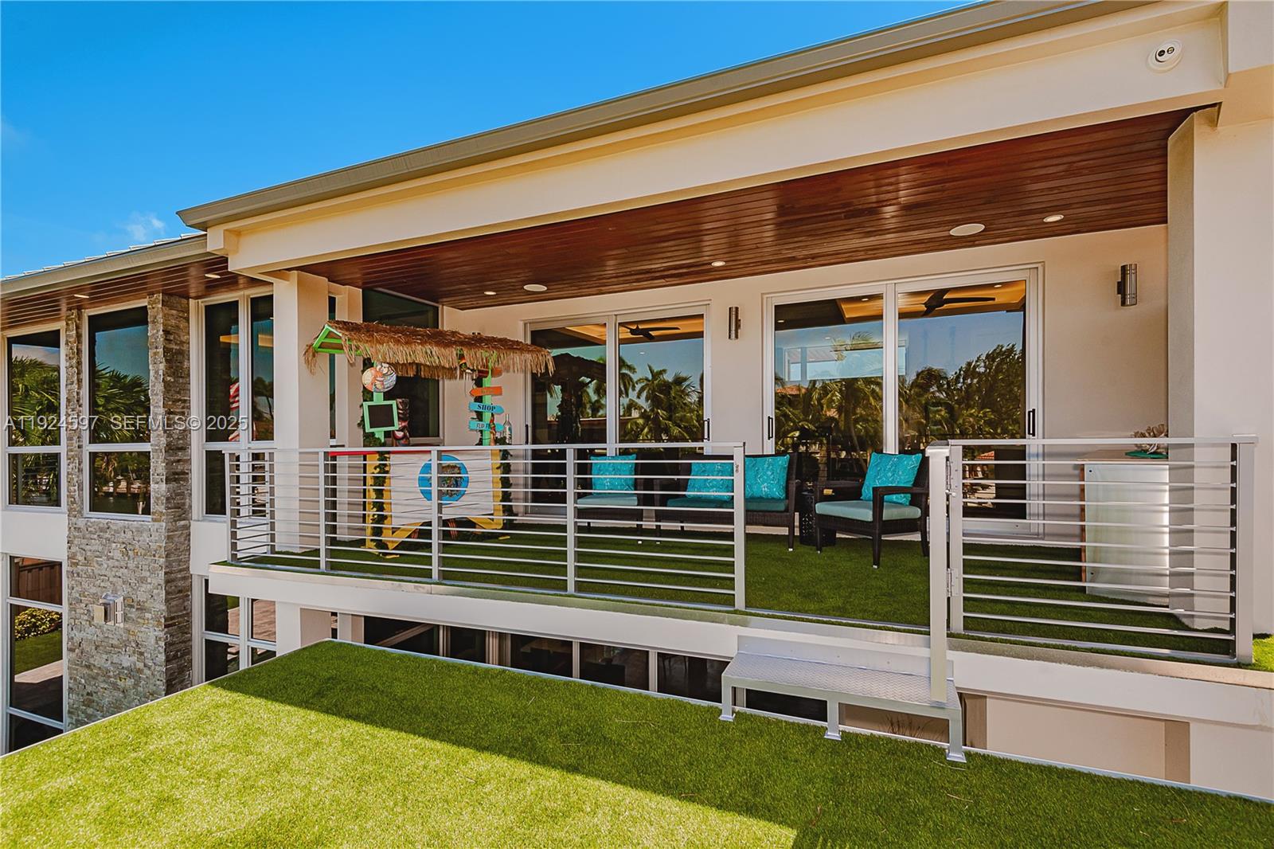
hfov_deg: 96.7
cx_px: 637
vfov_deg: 73.7
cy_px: 424
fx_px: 566
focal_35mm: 16
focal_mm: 16
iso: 400
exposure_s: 1/250
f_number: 8
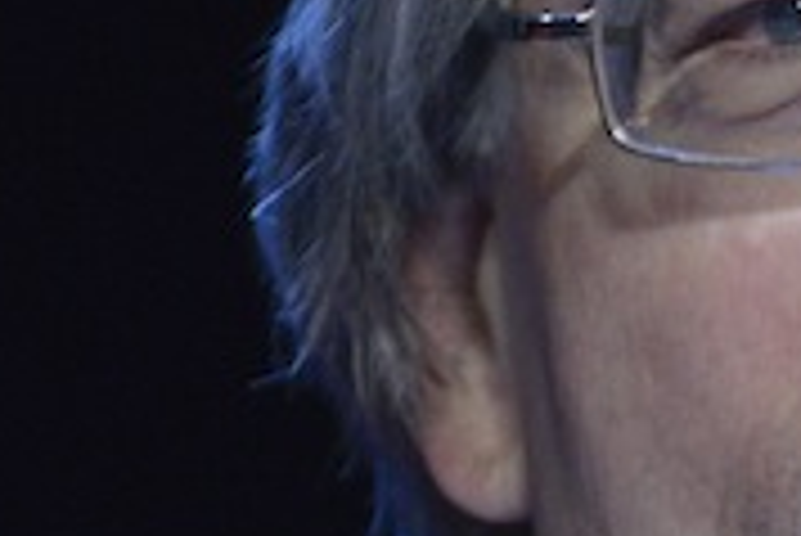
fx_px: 32021
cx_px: 1228
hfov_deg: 1.4
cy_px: 649
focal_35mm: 1438
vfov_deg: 1.0
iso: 1600
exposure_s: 1/160
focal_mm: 200
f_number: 3.5
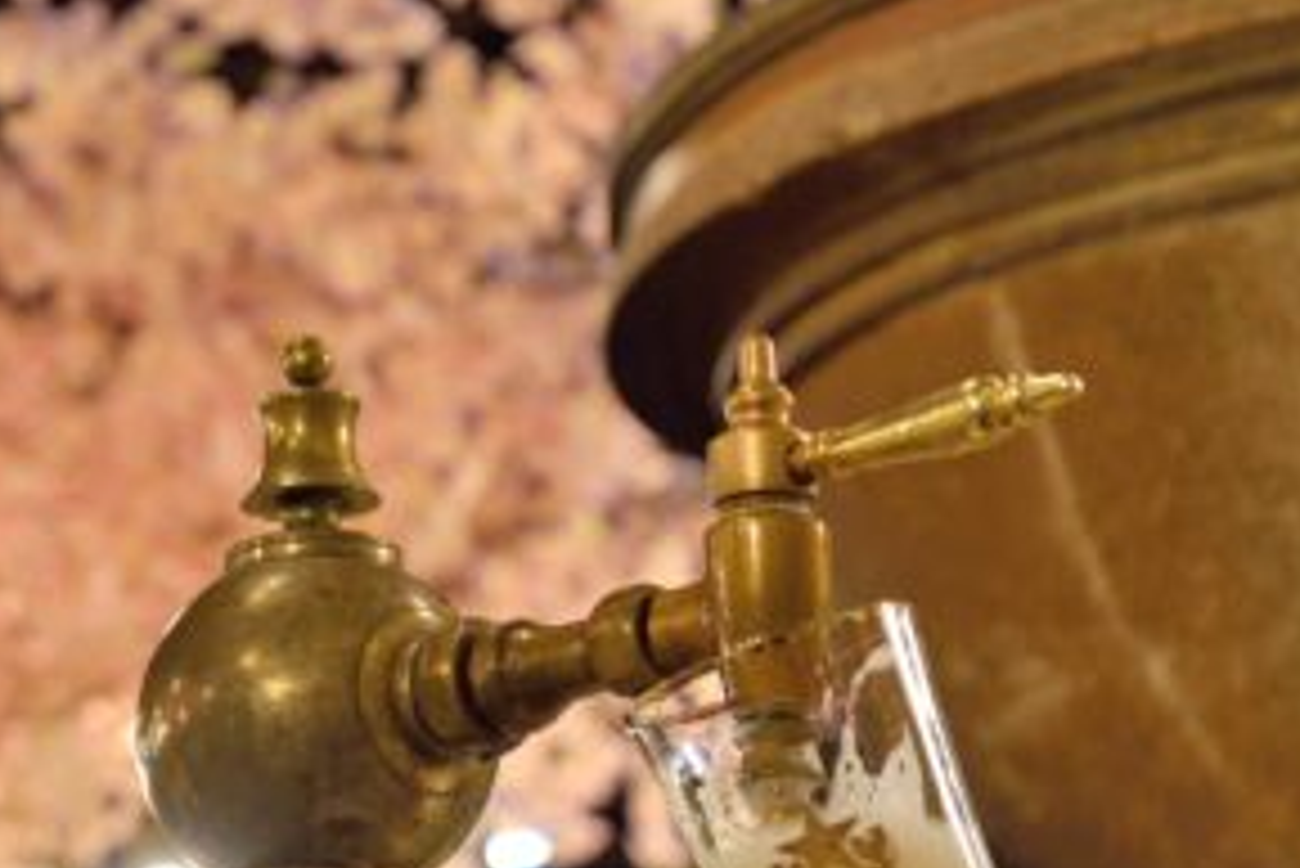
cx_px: -108
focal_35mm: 106
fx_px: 3830
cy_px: 573
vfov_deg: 12.9
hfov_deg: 18.6
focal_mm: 44
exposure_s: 1/10
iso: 400
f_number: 4.2
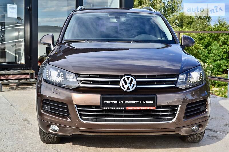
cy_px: 76
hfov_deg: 36.9
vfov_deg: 25.0
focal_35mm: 54
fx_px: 343
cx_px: 114
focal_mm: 36
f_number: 10
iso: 400
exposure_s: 1/250
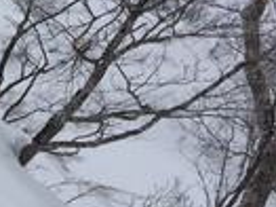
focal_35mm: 183
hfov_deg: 9.6
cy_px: -38
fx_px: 1458
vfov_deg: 8.0
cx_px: -394
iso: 40
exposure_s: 1/2933
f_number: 2.2
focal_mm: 4.12
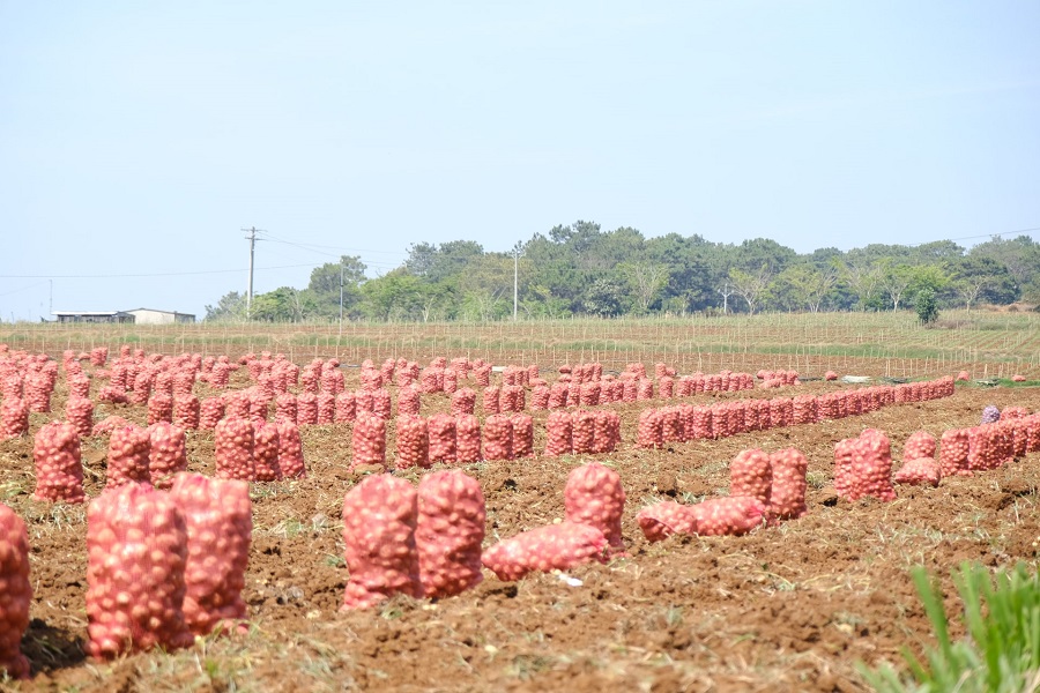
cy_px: 346
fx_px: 3466
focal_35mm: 120
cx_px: 520
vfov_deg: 11.4
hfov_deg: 17.1
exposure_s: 1/2000
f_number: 4
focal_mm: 80
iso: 640
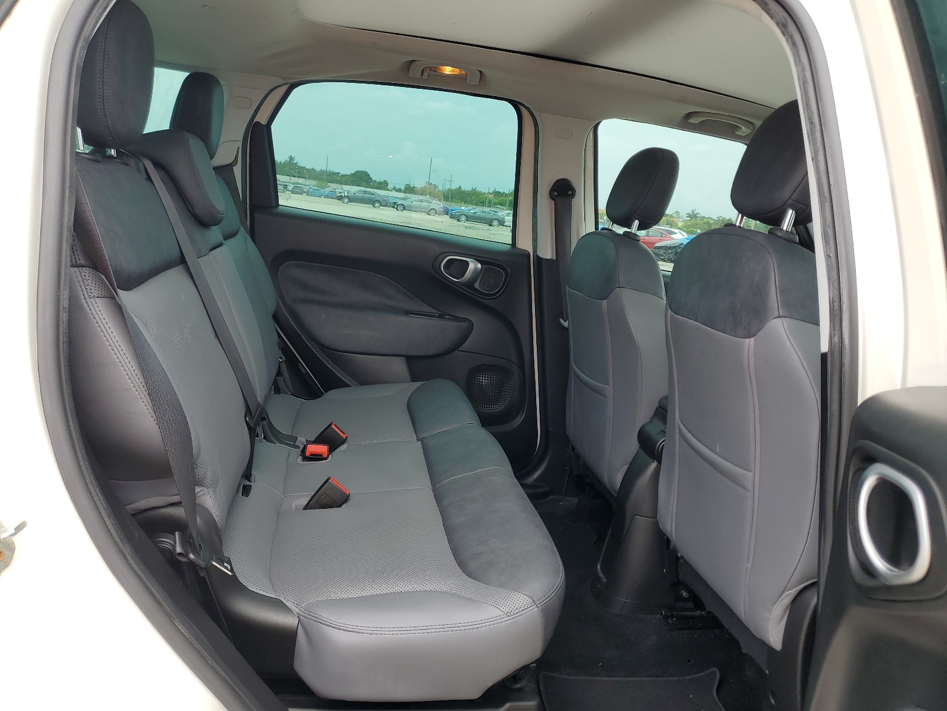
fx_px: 711
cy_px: 356
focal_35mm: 26
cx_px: 474
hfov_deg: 67.3
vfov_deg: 53.1
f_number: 1.5
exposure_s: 1/500
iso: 50
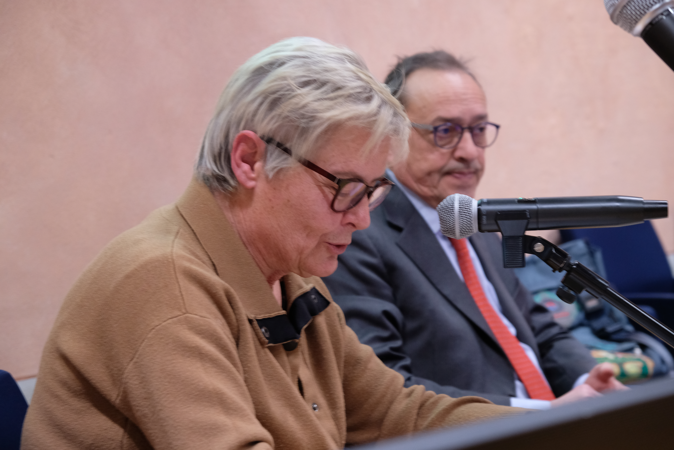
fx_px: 1554
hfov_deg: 24.5
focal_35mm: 83
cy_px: 225
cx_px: 337
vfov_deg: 16.5
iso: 1600
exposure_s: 1/18
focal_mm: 55
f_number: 5
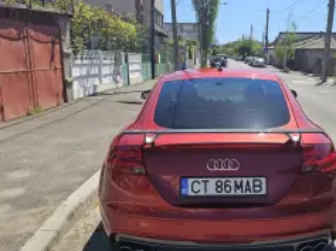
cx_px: 221
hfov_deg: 51.8
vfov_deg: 40.5
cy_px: 140
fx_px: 339
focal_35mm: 35
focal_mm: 6.3
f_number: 1.7
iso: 10
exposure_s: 1/715
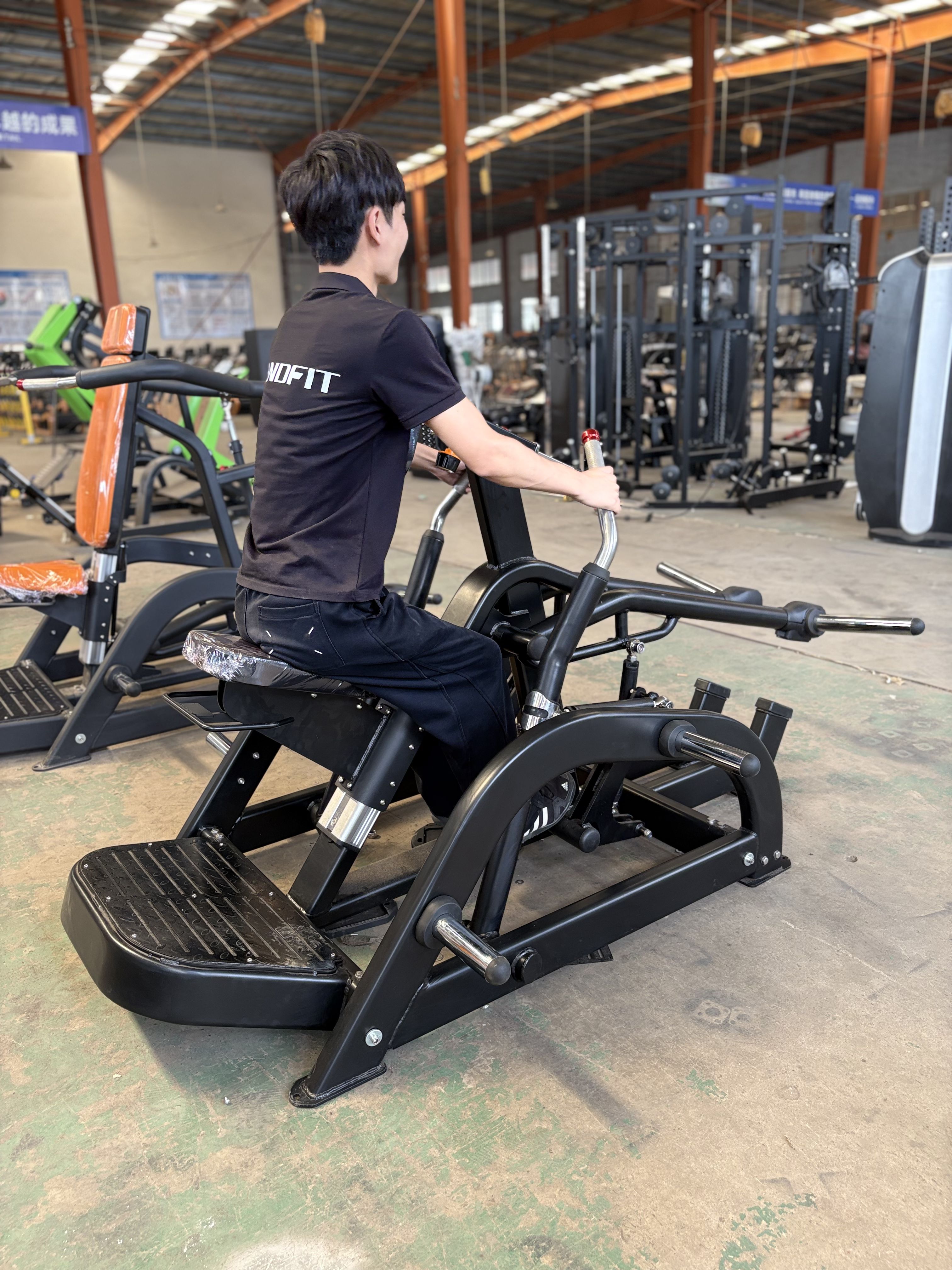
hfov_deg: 53.1
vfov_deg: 67.3
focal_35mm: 26
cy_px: 635
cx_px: 476
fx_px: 953
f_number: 1.6
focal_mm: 5.96
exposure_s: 1/60
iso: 160
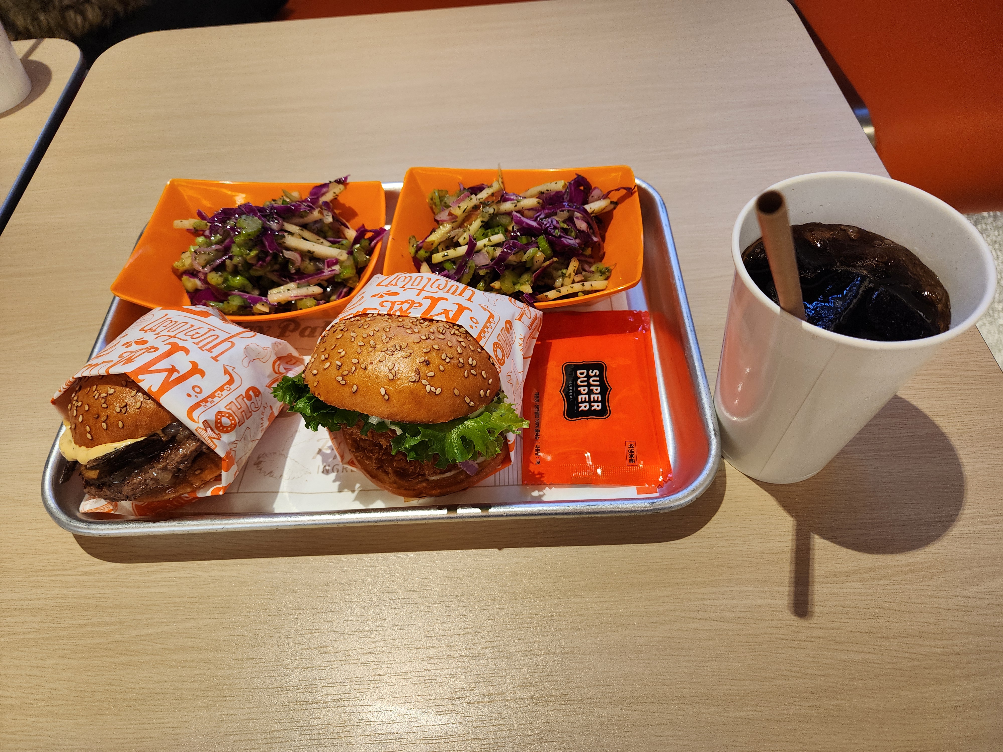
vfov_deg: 58.9
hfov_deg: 73.9
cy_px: 376
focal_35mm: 23
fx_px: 666
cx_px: 502
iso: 160
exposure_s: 1/180
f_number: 1.8
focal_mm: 6.4
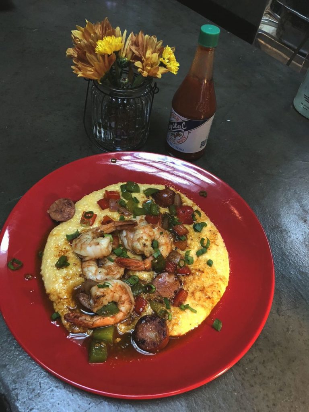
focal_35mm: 28
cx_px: 154
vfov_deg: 63.4
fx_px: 333
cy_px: 206
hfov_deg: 49.7
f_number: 1.8
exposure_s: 1/15
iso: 80
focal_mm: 4
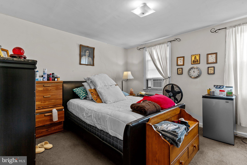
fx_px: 117
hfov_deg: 93.3
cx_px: 124
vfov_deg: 70.4
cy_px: 82
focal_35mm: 17
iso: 400
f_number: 8
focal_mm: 17
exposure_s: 1/10
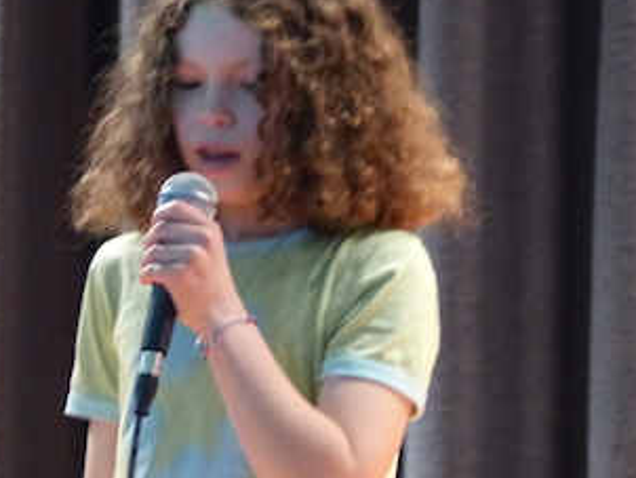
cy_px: 175
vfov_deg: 1.5
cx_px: 178
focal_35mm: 1009
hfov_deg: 2.0
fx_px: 18553
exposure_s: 1/13
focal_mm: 103
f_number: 2.8
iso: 800
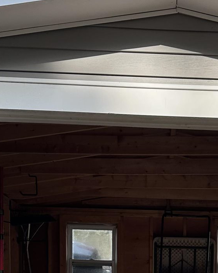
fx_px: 621
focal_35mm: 77
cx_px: 195
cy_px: 317
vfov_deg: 23.0
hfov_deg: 19.6
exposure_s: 1/1812
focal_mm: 6.86
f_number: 1.78
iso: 80
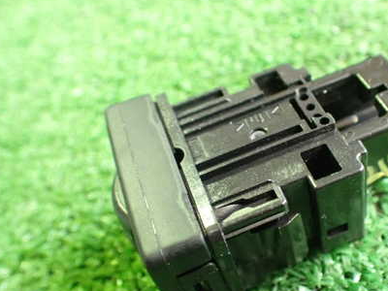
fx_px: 504
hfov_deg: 41.4
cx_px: 267
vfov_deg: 32.0
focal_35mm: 45
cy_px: 188
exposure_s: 1/30
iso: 800
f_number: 2.3
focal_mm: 5.4
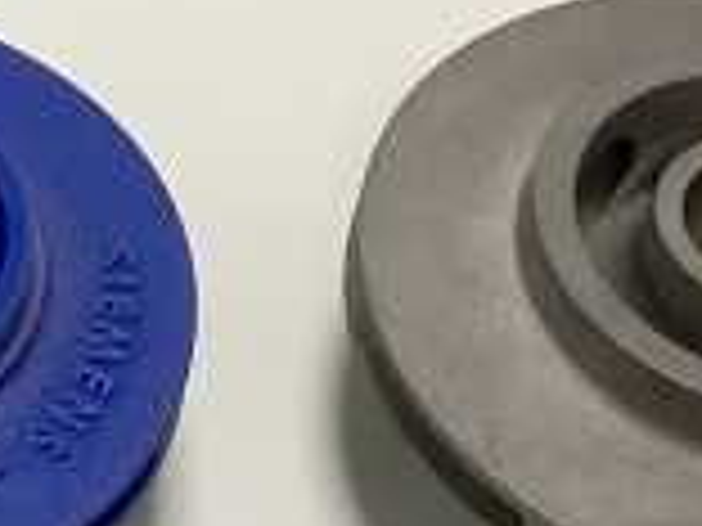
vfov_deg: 12.4
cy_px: 337
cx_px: -194
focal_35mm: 119
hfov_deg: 15.8
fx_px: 2413
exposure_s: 1/33
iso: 32
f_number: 2.4
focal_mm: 3.3
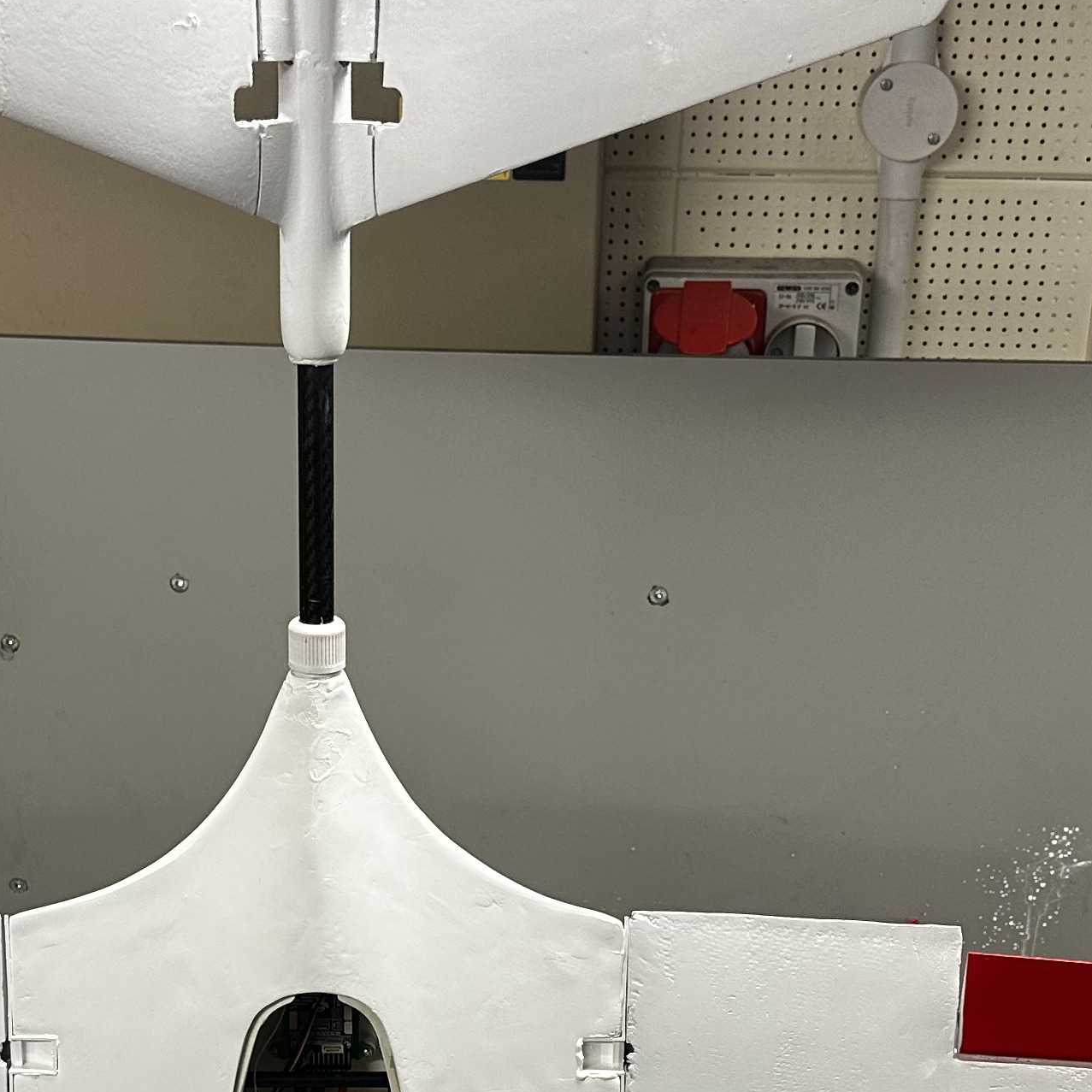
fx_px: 2391
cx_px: 421
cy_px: 899
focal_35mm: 67
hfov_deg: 25.7
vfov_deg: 25.2
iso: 125
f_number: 1.78
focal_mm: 6.86
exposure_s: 1/100
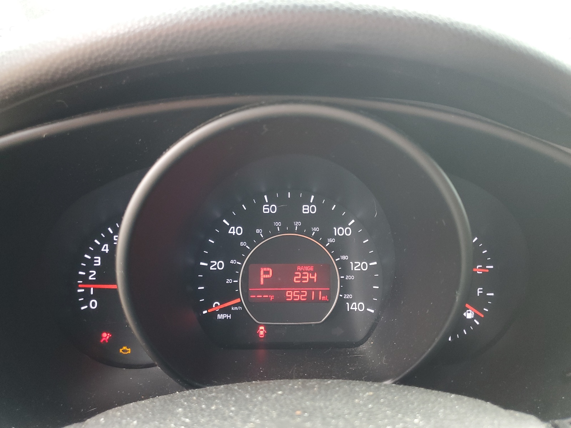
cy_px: 214
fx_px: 429
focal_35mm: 26
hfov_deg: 67.3
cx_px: 286
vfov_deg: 53.1
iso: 90
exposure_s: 1/60.2
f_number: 1.5
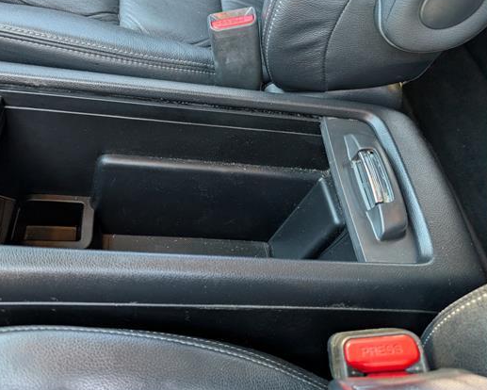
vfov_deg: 49.9
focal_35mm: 29
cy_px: 172
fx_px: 418
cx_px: 192
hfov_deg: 59.9
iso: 718
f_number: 1.68
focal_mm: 6.9
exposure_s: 1/114
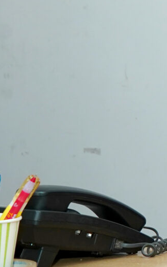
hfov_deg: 7.4
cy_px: 13
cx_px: 457
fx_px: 1173
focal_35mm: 161
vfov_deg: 12.9
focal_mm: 32
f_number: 6.3
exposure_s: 1/125
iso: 1000
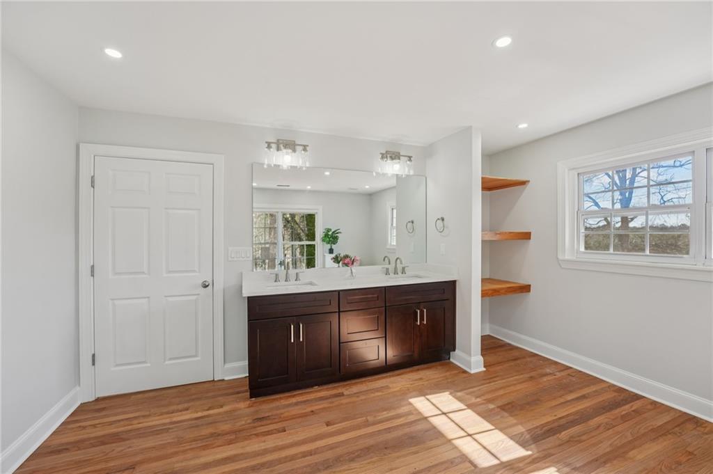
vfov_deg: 81.1
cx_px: 356
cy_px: 237
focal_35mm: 14
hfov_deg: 104.3
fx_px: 277
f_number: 8
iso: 320
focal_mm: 14
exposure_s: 1/50
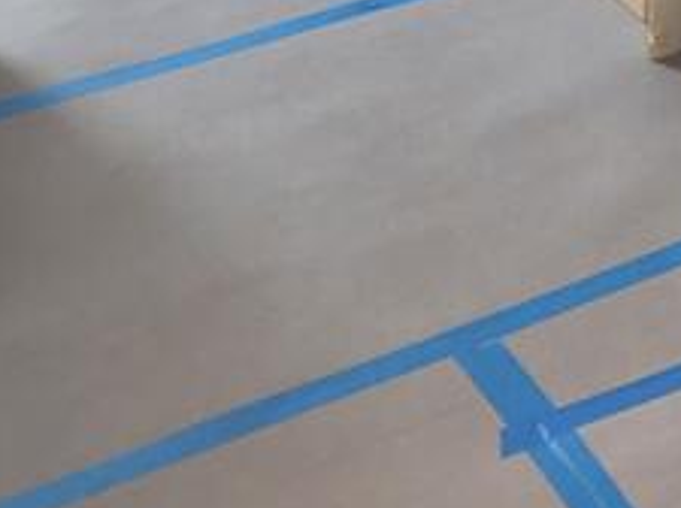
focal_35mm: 118
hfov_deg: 13.5
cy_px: -641
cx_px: 1489
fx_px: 2318
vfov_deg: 10.9
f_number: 1.8
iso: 1000
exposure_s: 1/100
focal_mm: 5.4
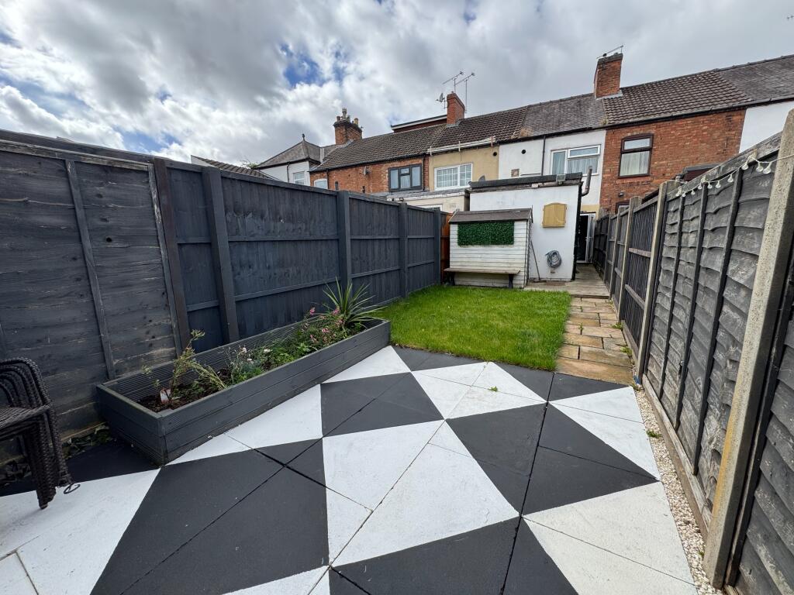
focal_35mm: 14
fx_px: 321
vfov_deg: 85.7
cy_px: 298
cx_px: 397
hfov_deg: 102.1
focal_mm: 2.22
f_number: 2.2
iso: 40
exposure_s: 1/615
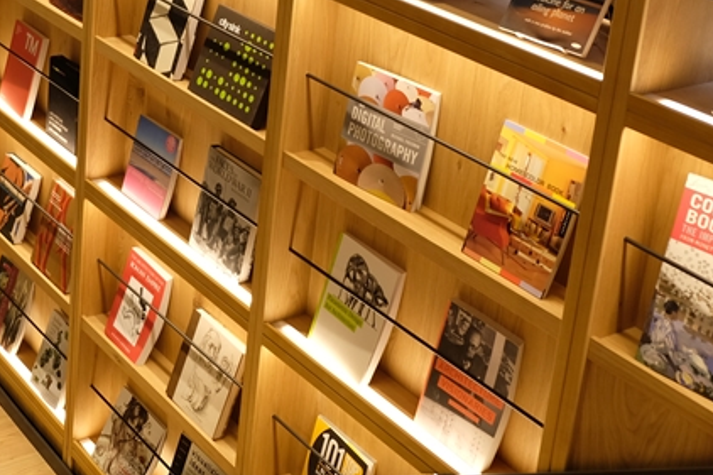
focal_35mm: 64
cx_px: 225
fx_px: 1267
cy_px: 13
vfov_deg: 20.6
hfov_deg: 31.1
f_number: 2.8
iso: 320
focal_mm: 18
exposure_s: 1/60
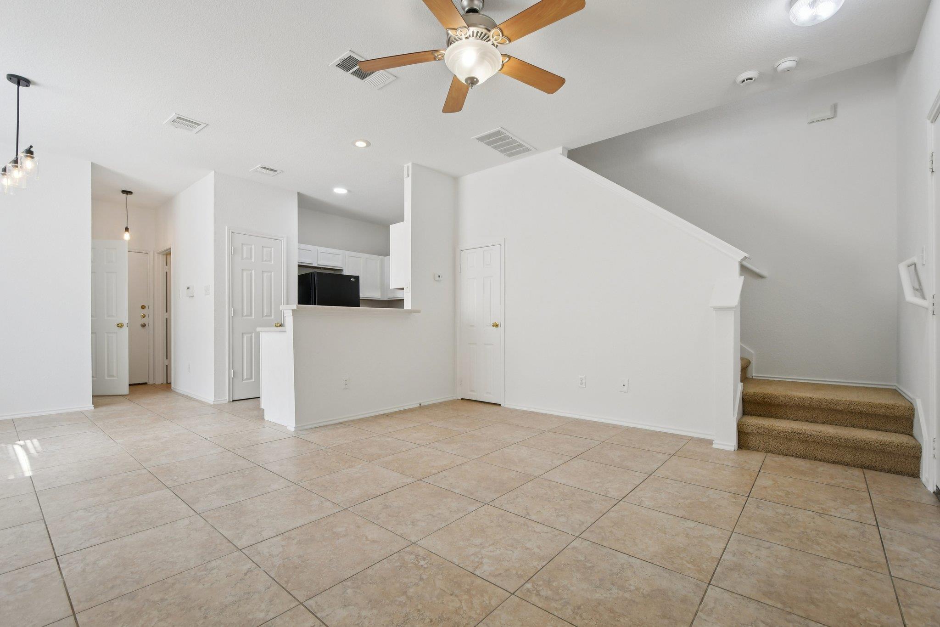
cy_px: 314
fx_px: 392
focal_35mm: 15
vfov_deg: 77.3
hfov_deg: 100.4
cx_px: 470
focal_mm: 10
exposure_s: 1/60
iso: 400
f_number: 8
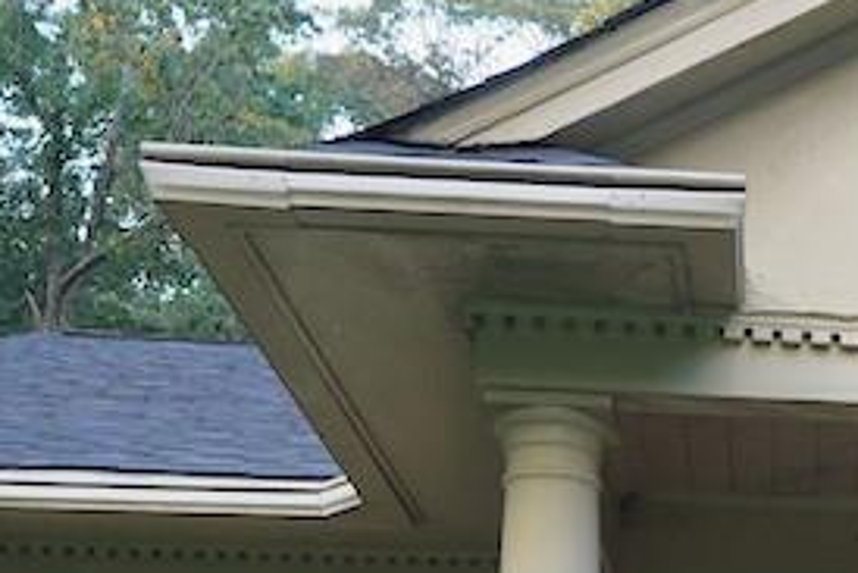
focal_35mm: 84
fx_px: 2003
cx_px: 1096
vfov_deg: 15.1
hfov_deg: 21.9
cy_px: 852
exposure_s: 1/125
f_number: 5
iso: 1000
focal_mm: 18
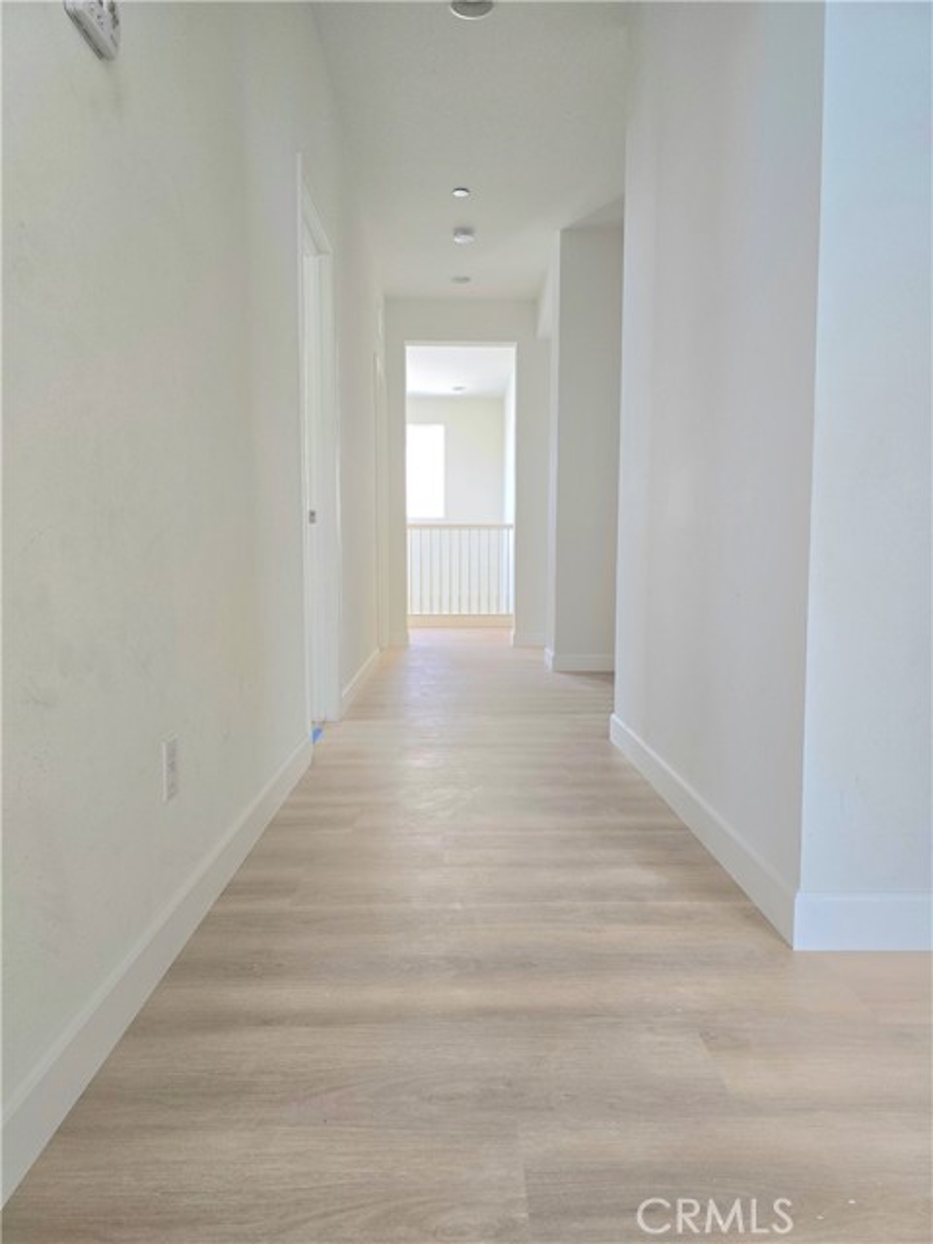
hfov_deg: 58.9
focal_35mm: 23
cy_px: 622
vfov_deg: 73.9
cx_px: 466
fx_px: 827
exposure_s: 1/182
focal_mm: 6.3
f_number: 1.7
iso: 200
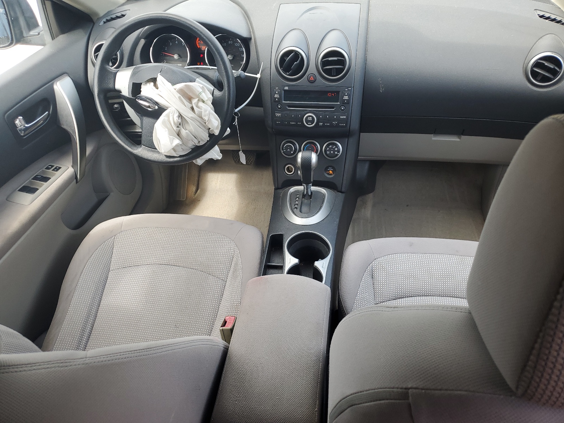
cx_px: 282
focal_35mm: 26
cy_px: 212
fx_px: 424
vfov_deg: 53.1
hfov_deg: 67.3
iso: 50
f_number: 1.5
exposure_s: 1/227
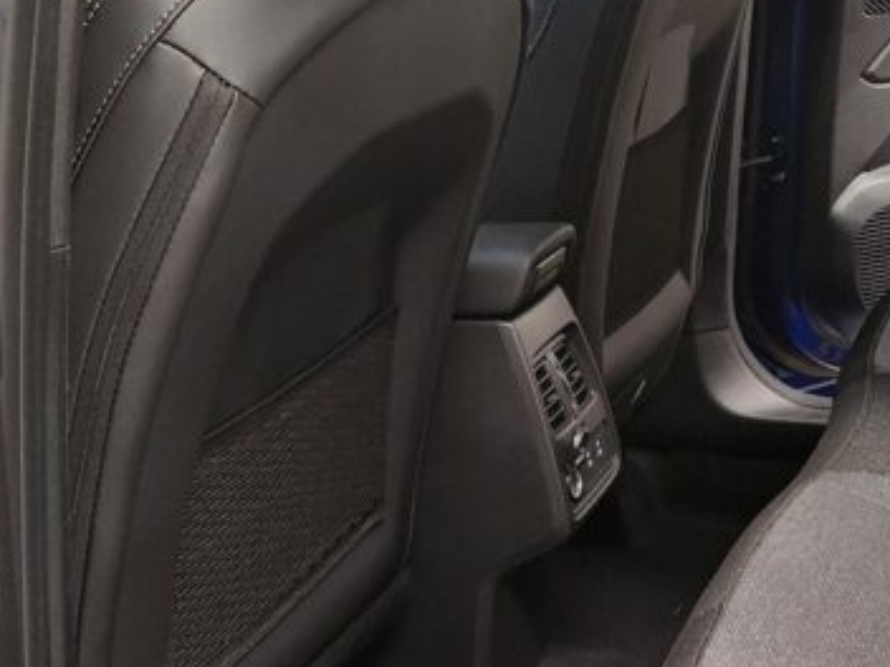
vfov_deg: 21.9
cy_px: 328
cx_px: 698
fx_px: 1723
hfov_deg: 28.4
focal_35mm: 67
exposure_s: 1/100
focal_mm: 5.4
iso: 640
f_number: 1.8
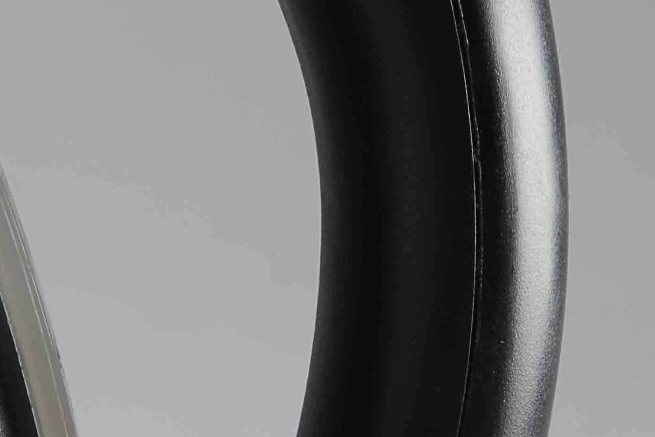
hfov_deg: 7.1
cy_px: 350
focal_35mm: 289
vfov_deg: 4.8
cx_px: -14
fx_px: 5254
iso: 100
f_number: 13
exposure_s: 1/80
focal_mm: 55
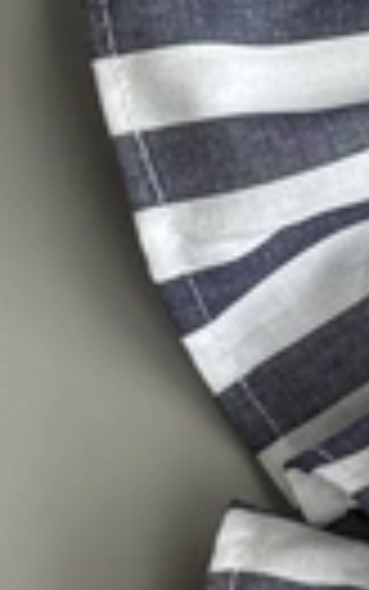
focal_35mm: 343
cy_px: 531
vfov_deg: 6.1
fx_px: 5513
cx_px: 1444
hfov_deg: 3.6
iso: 50
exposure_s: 1/160
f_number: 1.78
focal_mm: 6.76
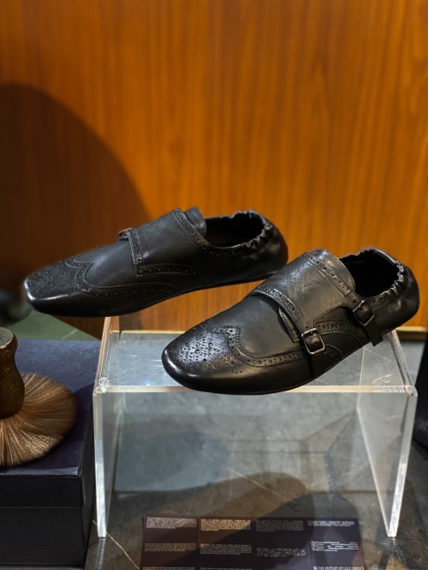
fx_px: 858
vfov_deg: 36.8
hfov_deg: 28.0
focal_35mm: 52
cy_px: 285
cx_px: 214
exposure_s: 1/33
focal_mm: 6
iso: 250
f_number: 2
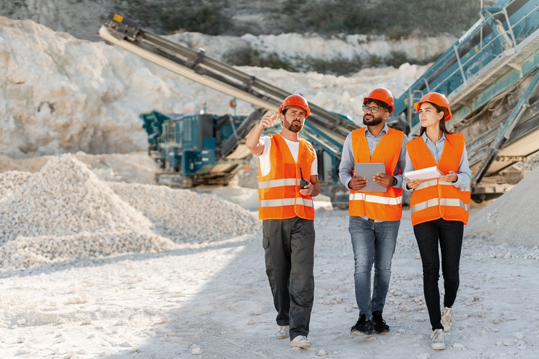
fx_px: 764
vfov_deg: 26.5
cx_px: 271
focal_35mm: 51
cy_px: 178
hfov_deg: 38.9
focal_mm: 50
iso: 200
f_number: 2
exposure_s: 1/4000
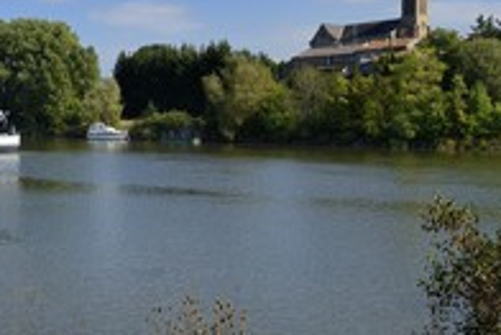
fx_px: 863
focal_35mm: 62
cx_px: 10
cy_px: 136
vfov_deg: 21.9
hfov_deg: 30.3
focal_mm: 29
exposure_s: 1/200
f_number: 14
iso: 200
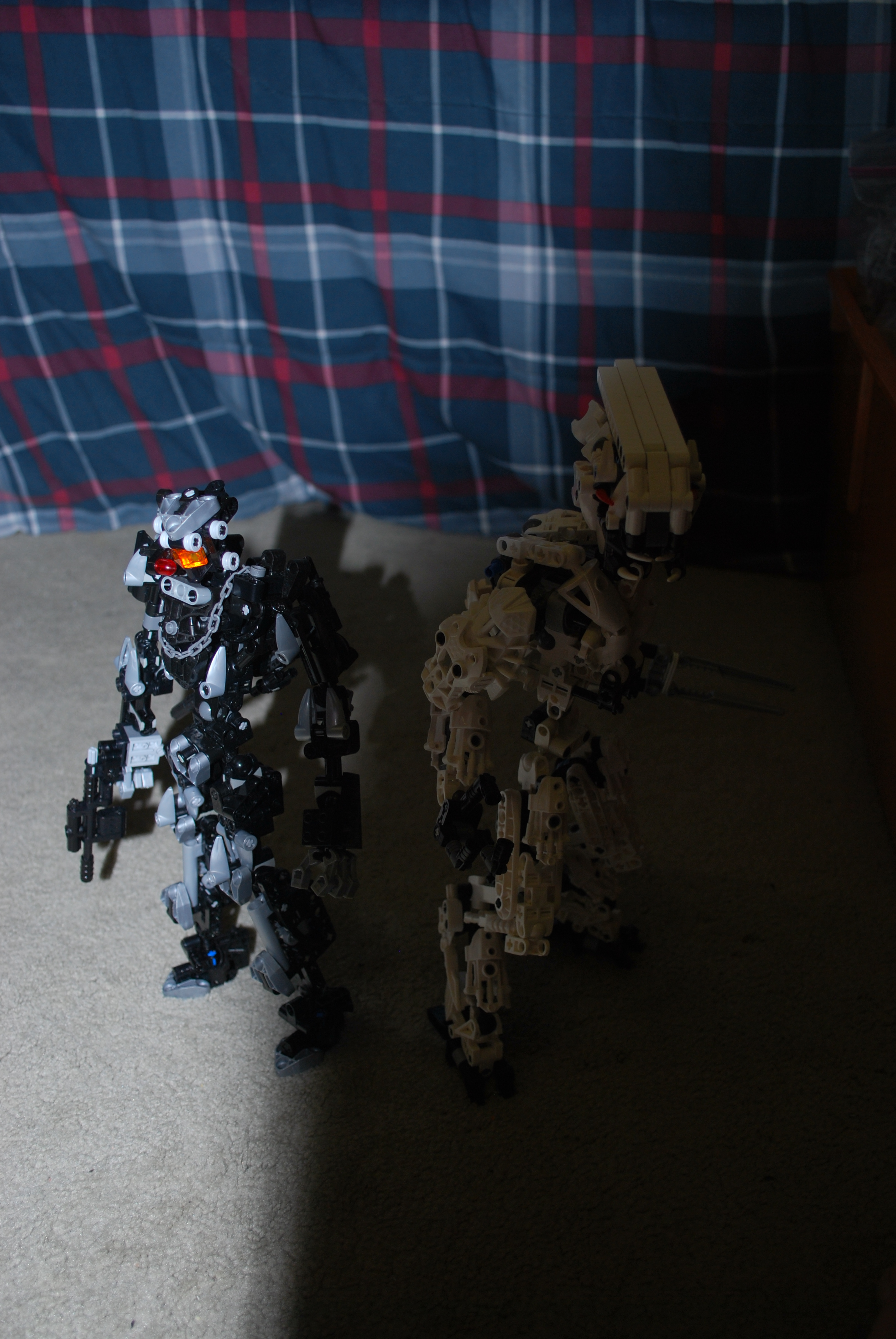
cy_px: 670
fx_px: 1228
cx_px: 448
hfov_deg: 40.1
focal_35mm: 33
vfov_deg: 57.2
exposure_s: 1/60
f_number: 4
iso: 200
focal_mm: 22
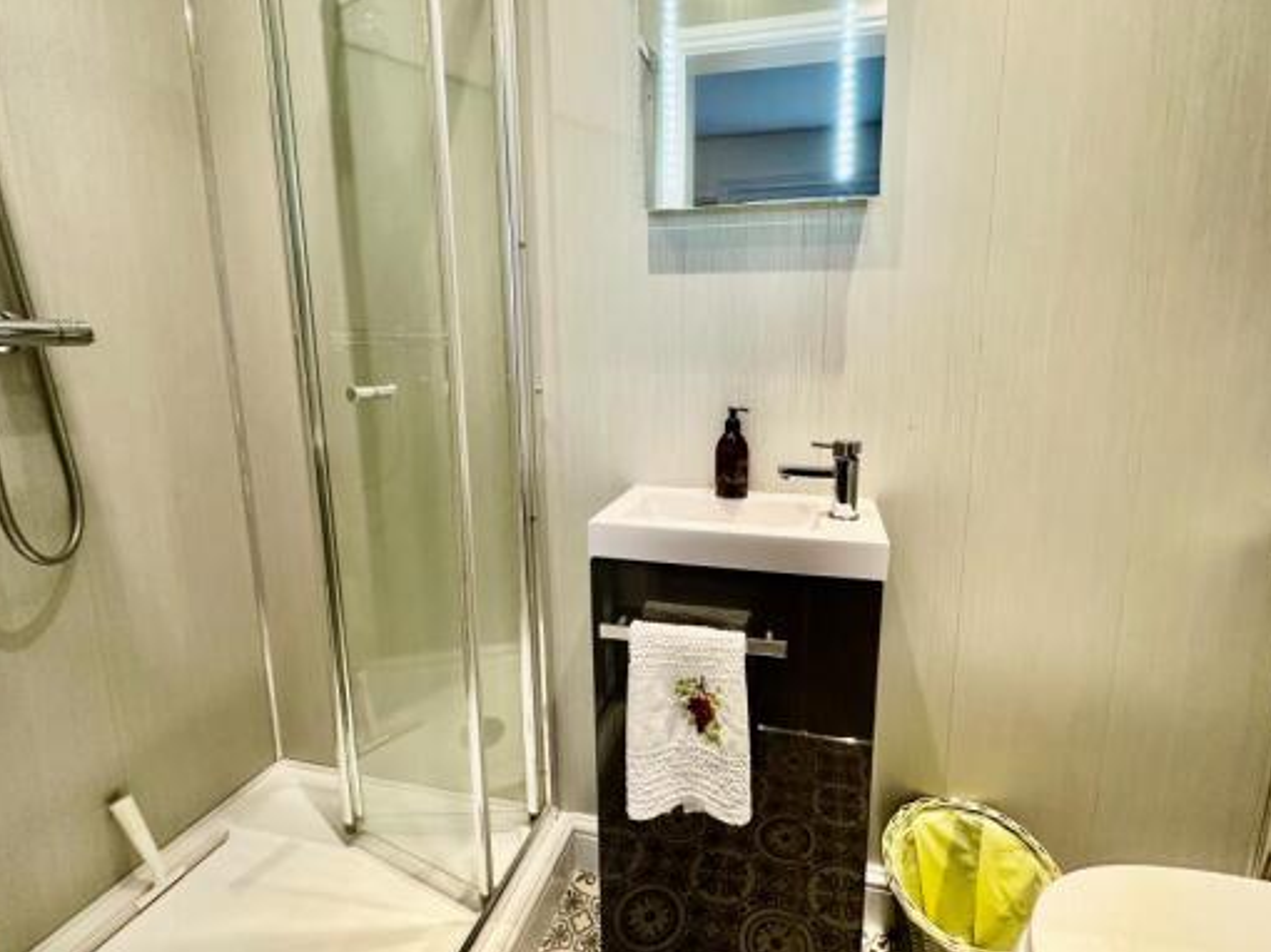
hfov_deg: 94.2
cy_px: 440
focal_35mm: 16
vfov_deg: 77.9
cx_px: 697
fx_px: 587
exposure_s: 1/50
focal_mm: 2.22
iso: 200
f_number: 2.2
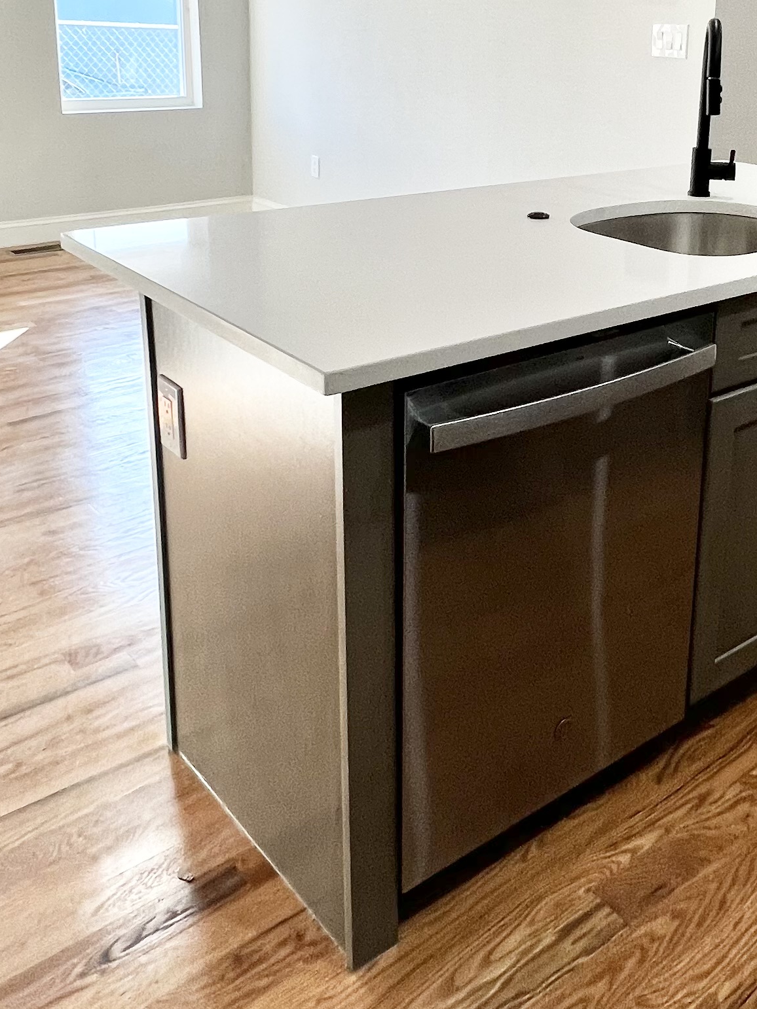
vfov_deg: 52.0
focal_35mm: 34
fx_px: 992
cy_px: 270
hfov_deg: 41.0
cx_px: 535
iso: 100
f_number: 1.8
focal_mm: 1.57
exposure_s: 1/120
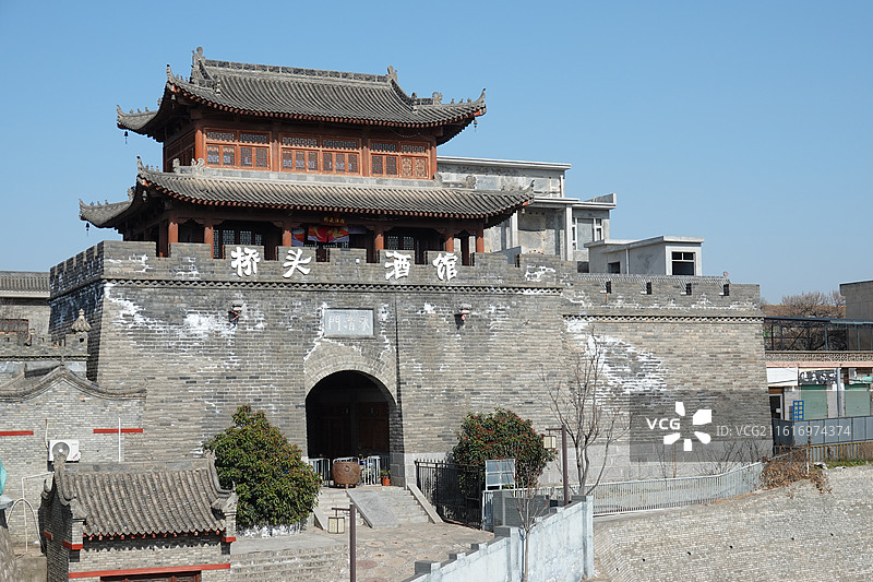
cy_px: 291
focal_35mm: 58
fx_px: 1406
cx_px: 436
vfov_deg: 23.4
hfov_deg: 34.5
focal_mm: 21.56
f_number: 5.6
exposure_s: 1/800
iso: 125
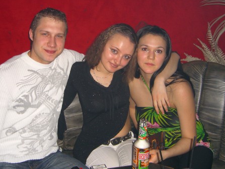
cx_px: 103
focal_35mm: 51
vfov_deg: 28.5
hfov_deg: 37.5
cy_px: 76
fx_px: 331
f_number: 2.8
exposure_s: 1/60
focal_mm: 7.9
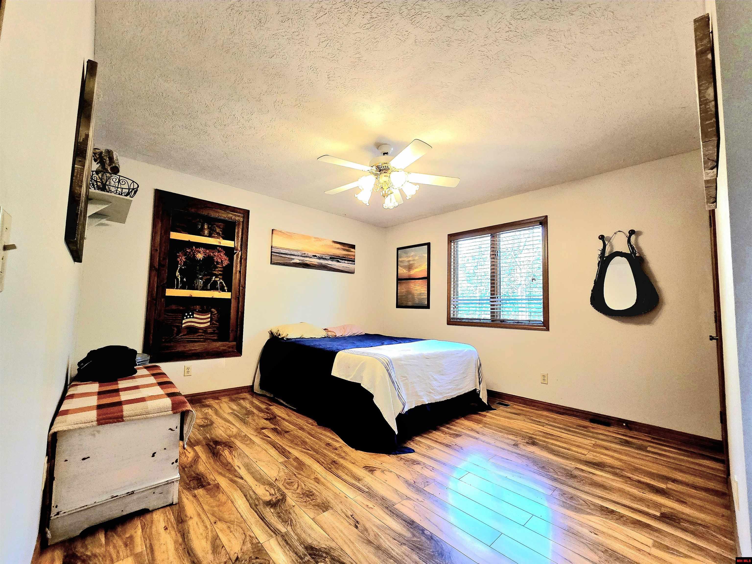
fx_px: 282
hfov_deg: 106.2
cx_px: 376
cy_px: 282
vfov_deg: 89.9
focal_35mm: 13
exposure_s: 1/60.2
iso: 200
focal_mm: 2.2
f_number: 2.2
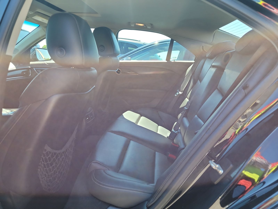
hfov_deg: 71.6
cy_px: 104
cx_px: 139
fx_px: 193
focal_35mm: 24
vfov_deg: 56.8
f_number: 1.8
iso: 52
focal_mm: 6.7
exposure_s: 1/59
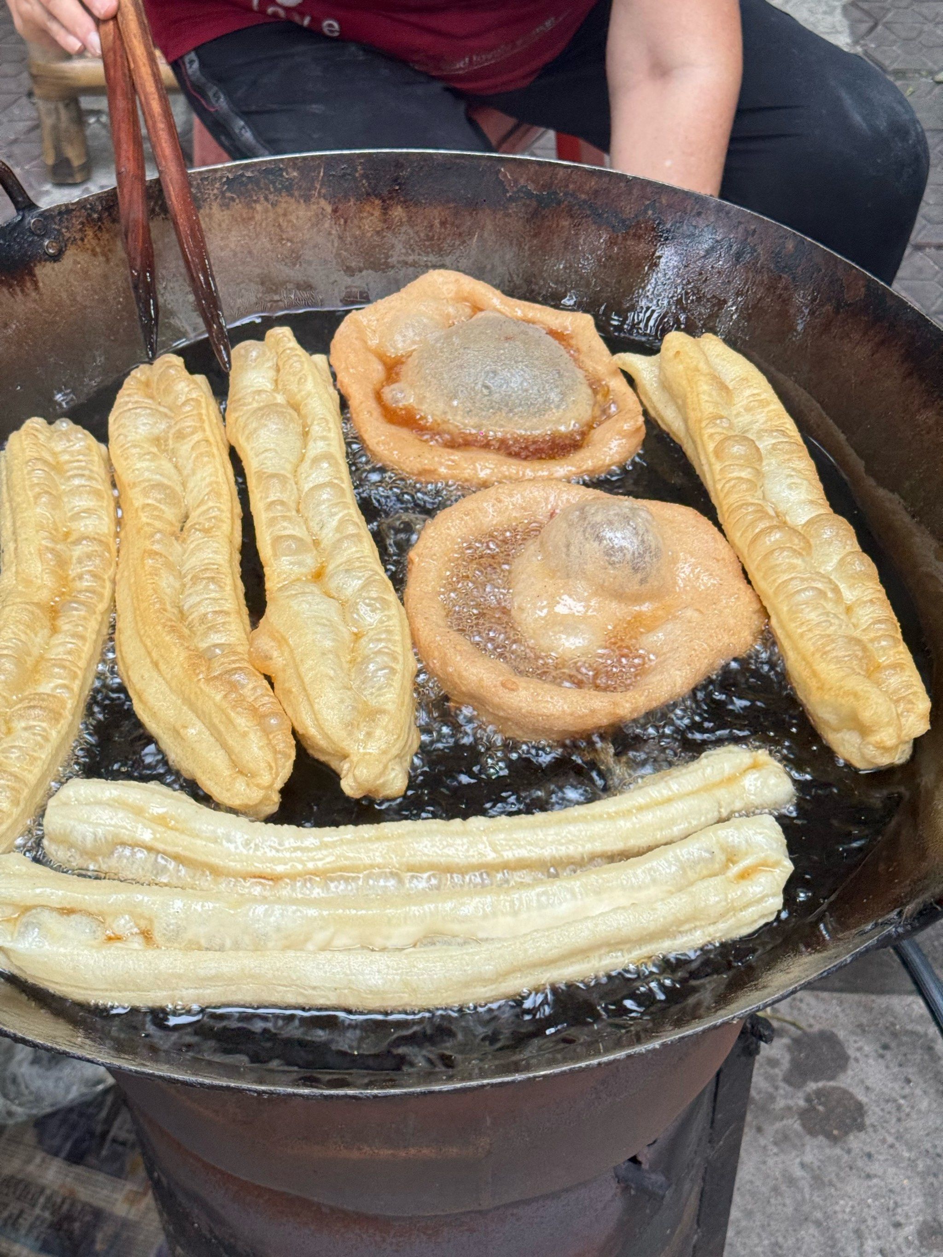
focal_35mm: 48
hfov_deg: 30.3
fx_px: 1743
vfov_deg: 39.7
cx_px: 472
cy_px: 628
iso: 160
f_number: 1.78
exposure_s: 1/50
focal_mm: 6.86
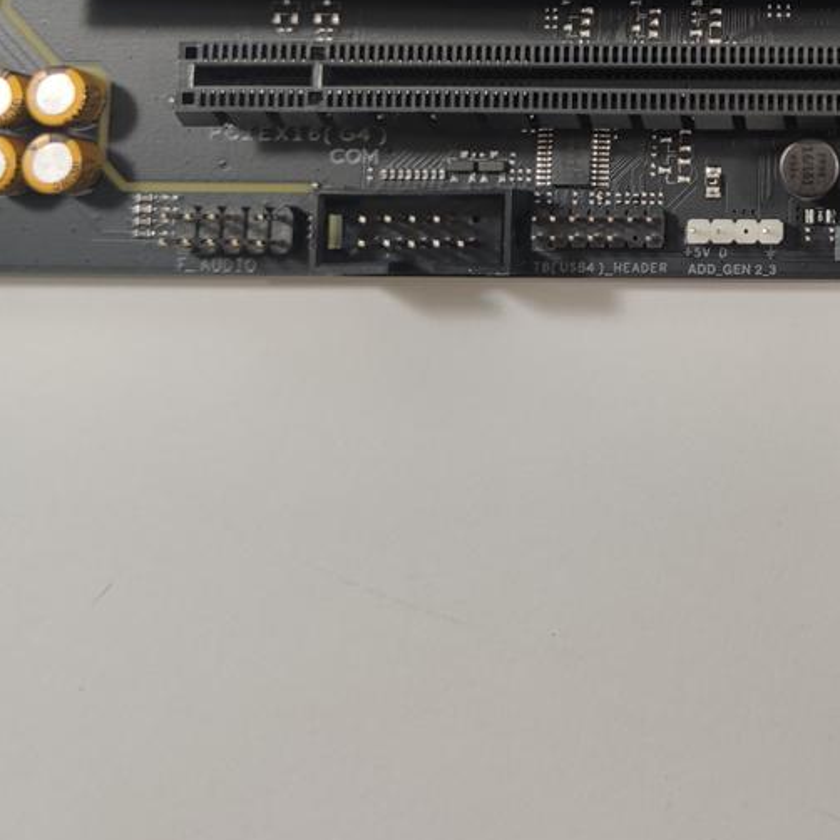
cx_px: 959
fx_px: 1812
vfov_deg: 24.8
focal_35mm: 66
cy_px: -14
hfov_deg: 24.1
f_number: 1.85
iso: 62
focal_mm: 6.78
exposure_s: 1/100
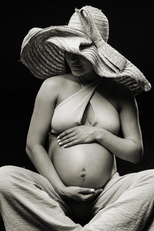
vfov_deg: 24.2
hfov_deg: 16.3
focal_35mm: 84
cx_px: 77
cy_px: 116
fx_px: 539
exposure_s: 1/200
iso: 200
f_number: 7.1
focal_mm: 56
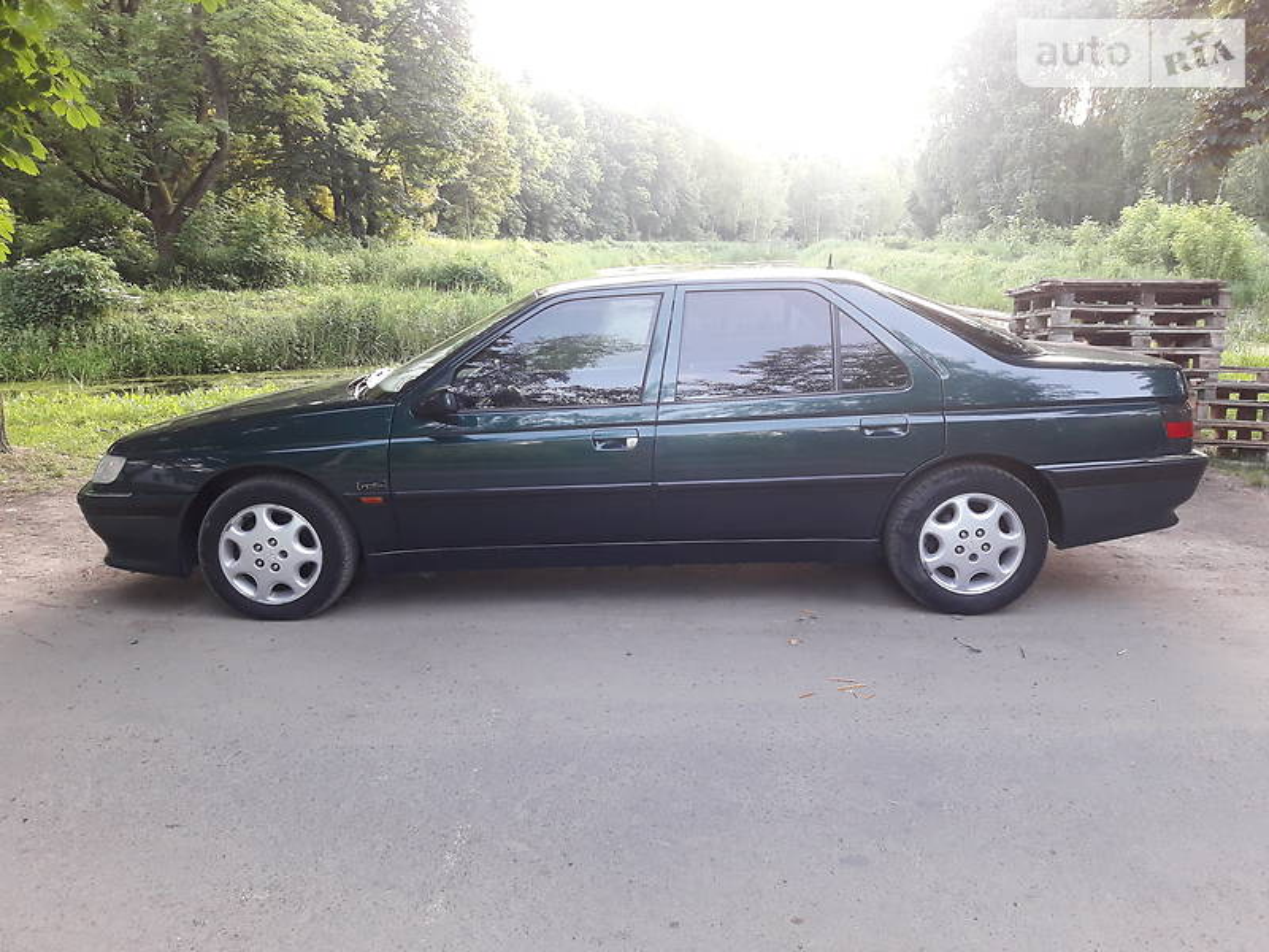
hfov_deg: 63.4
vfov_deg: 49.7
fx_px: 1026
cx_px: 634
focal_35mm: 28
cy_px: 476
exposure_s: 1/50
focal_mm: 3.7
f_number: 1.9
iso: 100
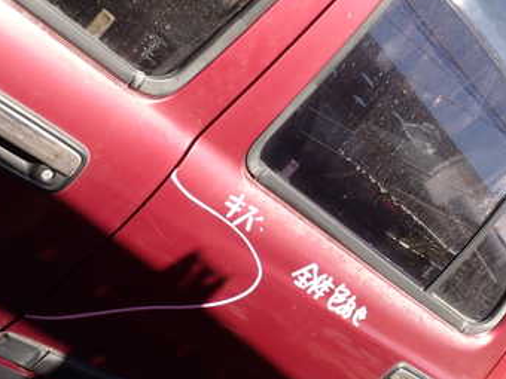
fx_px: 775
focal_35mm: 53
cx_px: 362
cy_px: 204
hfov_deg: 35.6
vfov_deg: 27.5
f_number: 3.2
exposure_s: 1/400
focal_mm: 5.4
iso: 100
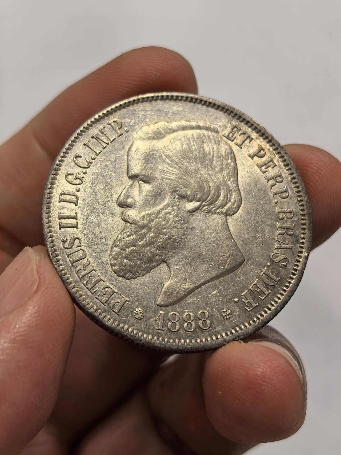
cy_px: 228
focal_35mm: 54
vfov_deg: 35.5
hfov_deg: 27.0
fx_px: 709
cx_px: 170
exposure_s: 1/100
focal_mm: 6.98
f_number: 2
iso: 125
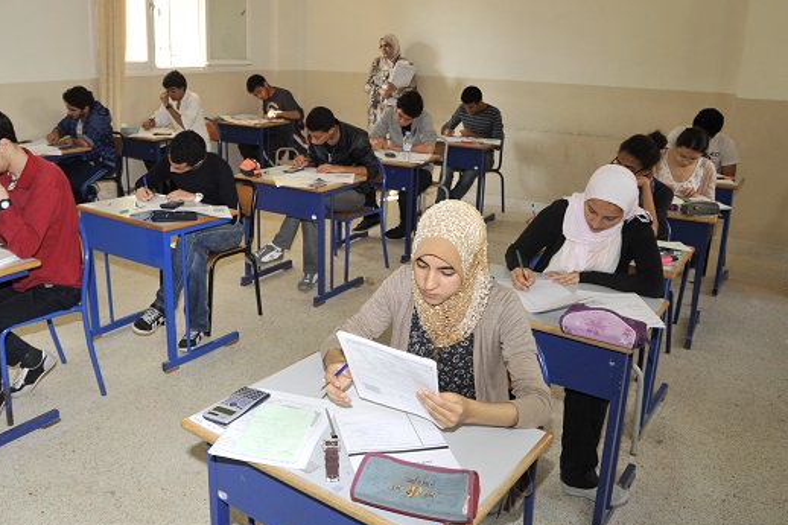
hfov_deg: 60.1
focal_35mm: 31
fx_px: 678
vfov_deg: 42.2
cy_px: 228
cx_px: 351
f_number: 6.3
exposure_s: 1/80
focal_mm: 24
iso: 400
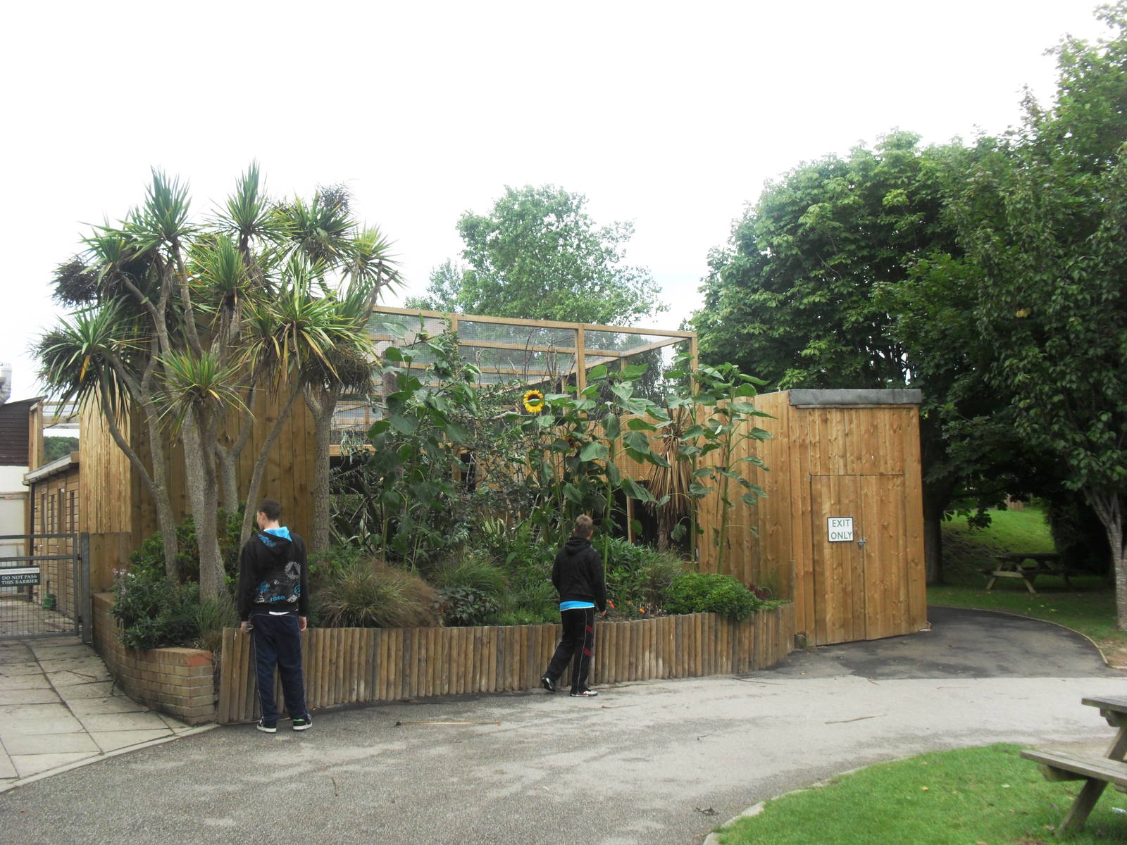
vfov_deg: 40.7
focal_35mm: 35
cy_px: 422
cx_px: 564
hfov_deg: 52.6
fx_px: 1140
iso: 100
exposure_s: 1/500
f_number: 3.2
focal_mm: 6.3
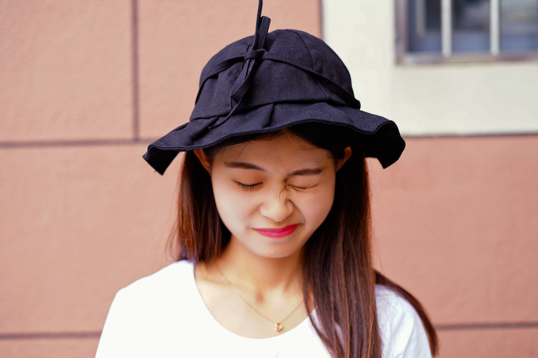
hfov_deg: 39.6
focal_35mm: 50
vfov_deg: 27.0
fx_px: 747
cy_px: 179
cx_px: 269
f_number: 2.5
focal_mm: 50
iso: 160
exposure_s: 1/60
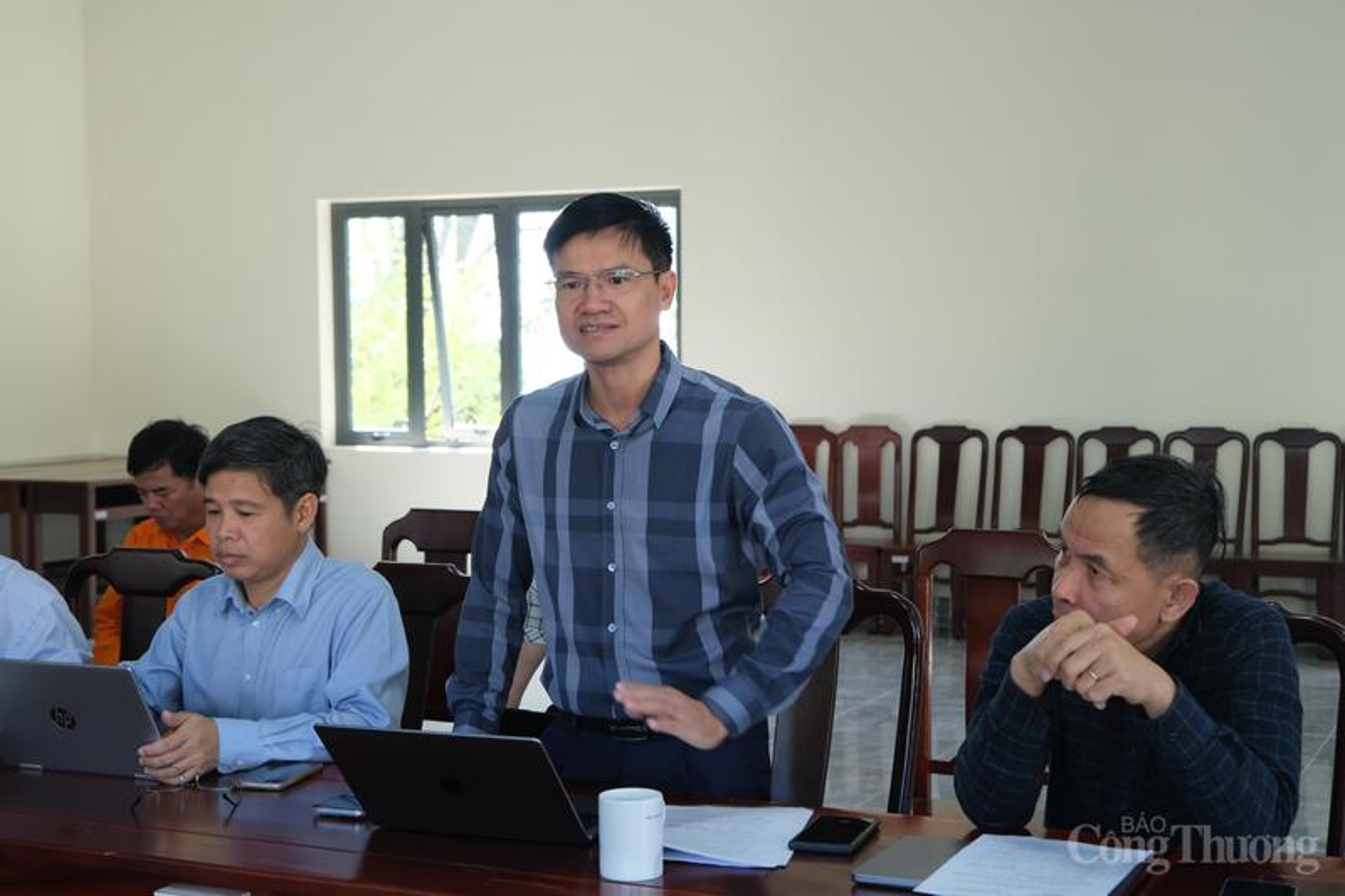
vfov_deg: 26.5
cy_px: 448
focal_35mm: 51
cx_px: 672
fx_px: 1905
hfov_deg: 38.9
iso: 500
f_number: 4
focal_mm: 34.2
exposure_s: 1/105
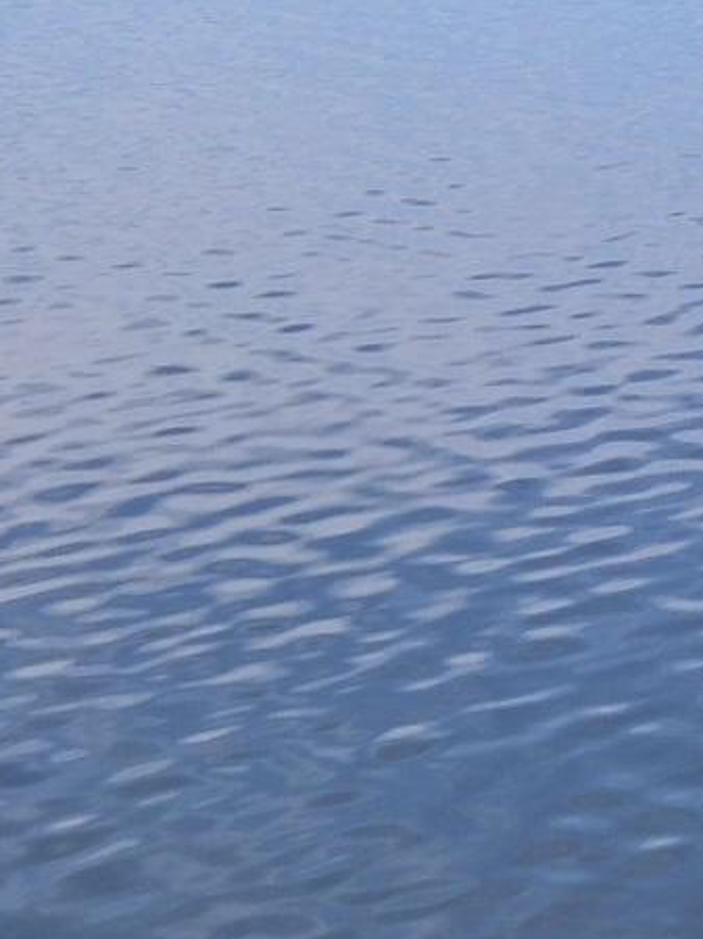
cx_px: 2637
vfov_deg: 12.1
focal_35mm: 158
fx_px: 4282
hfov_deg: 7.3
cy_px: -374
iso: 100
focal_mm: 18
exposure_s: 1/320
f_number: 7.1
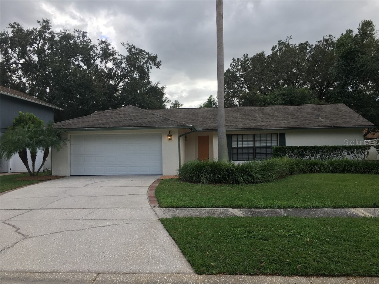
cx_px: 190
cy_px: 142
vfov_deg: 48.2
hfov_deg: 61.7
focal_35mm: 29
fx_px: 318
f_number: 2.2
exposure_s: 1/605
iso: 25
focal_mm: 4.15
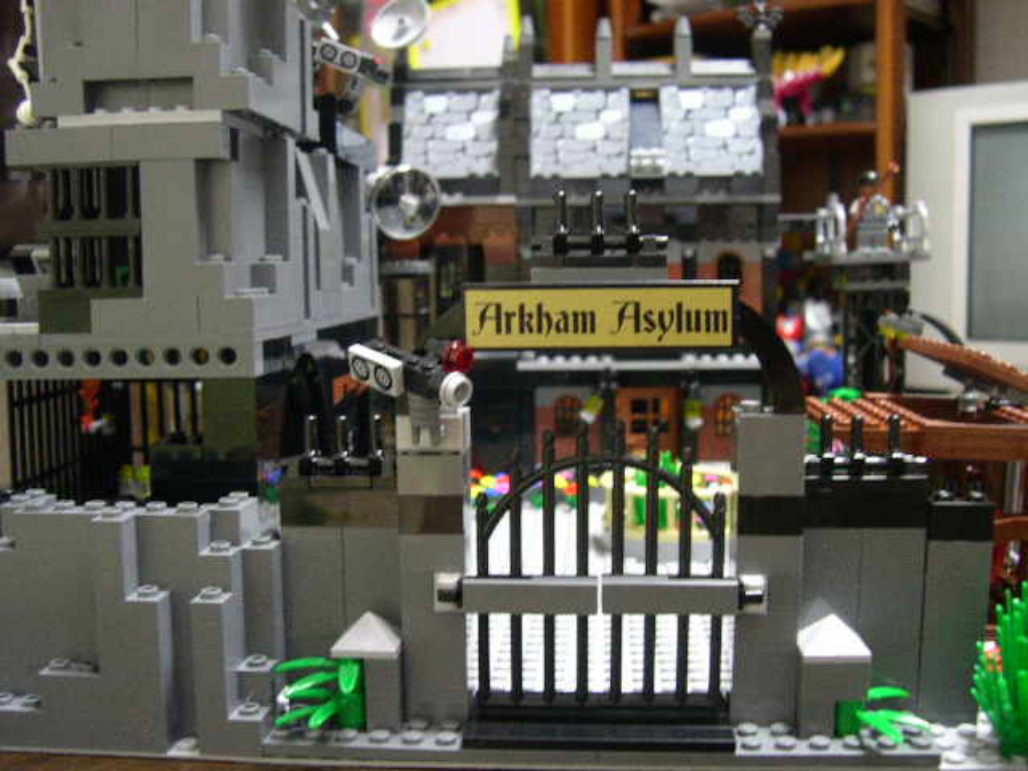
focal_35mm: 38
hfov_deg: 49.0
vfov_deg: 37.7
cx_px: 514
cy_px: 386
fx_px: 1128
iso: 400
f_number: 2.8
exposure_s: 1/2.9
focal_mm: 8
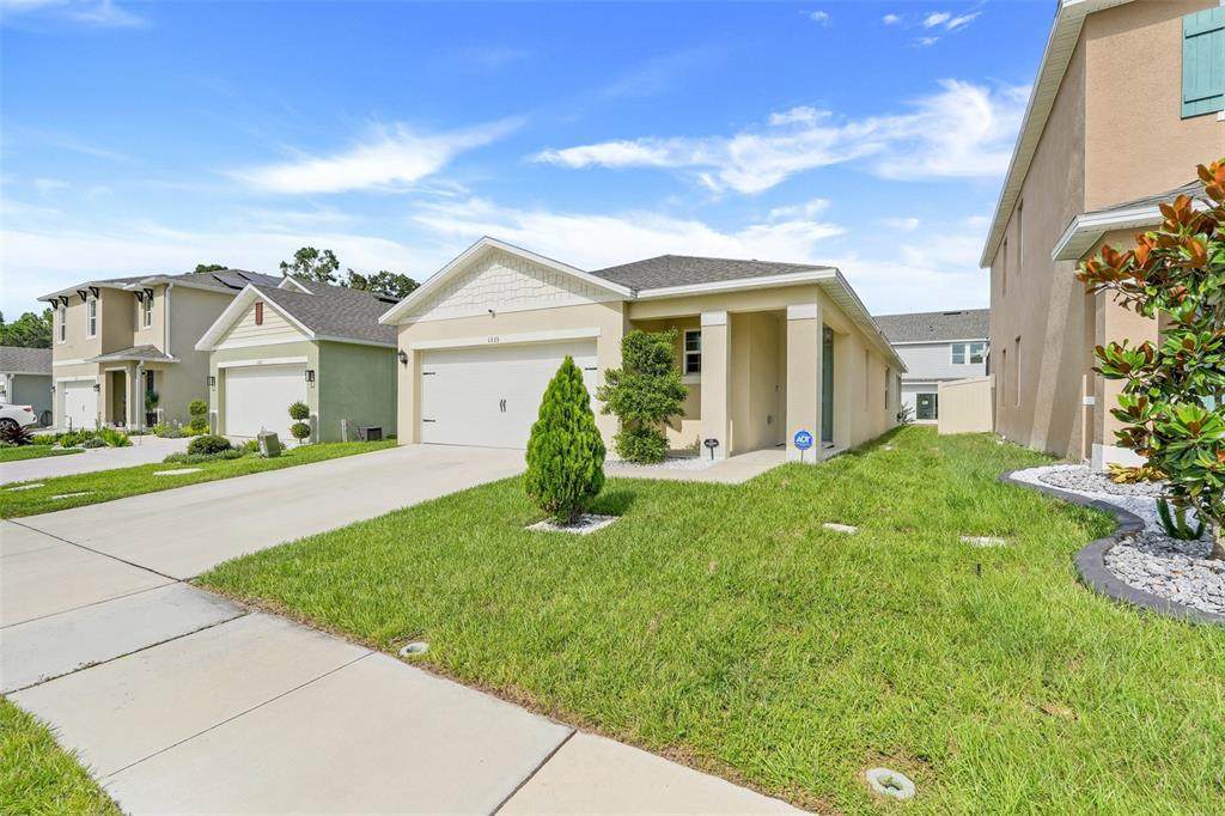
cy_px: 408
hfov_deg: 96.8
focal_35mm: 16
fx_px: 544
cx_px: 612
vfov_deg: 73.7
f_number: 9
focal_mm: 16
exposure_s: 1/1000
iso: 250
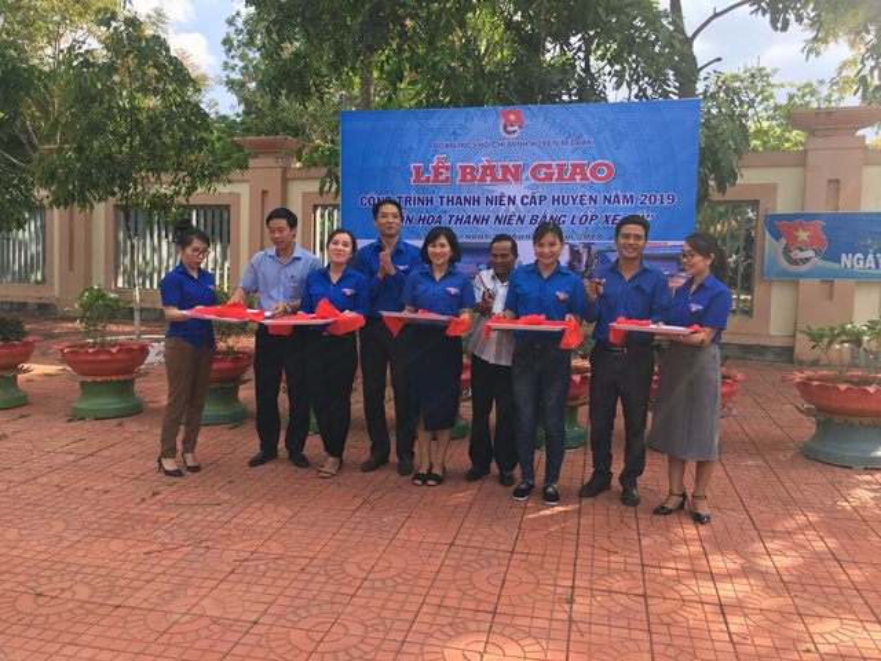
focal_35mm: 29
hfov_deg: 61.7
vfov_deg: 48.2
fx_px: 738
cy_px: 330
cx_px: 440
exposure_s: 1/478
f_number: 2.2
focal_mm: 4.15
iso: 25
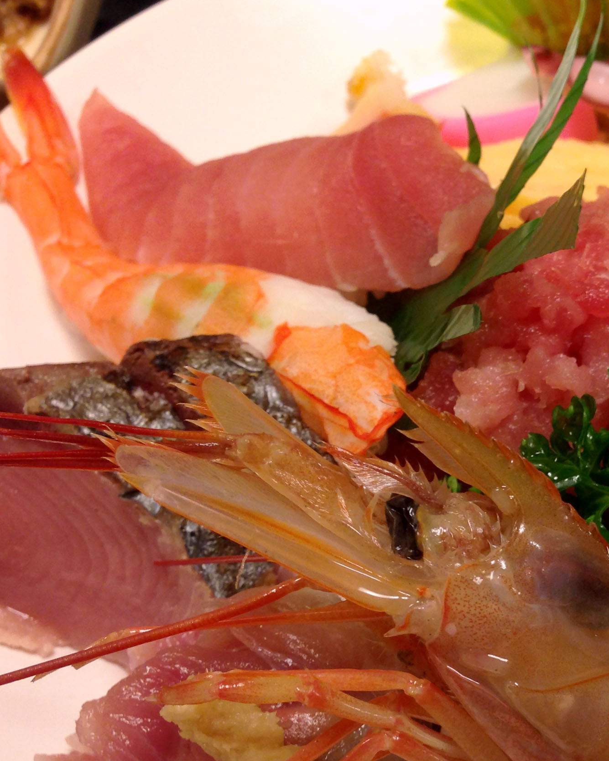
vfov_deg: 29.9
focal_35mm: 63
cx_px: 620
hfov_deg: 23.1
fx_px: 1420
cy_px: 490
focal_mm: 4.12
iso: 50
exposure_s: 1/20
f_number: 2.4
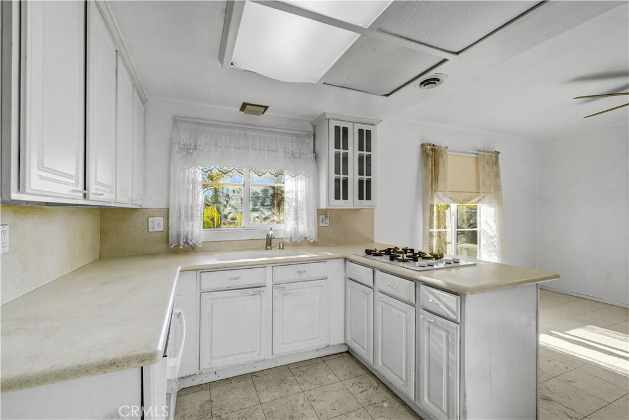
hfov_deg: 100.4
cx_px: 314
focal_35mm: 15
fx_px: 262
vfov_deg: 77.3
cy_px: 210
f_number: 11
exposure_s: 1/30
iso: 400
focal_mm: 10
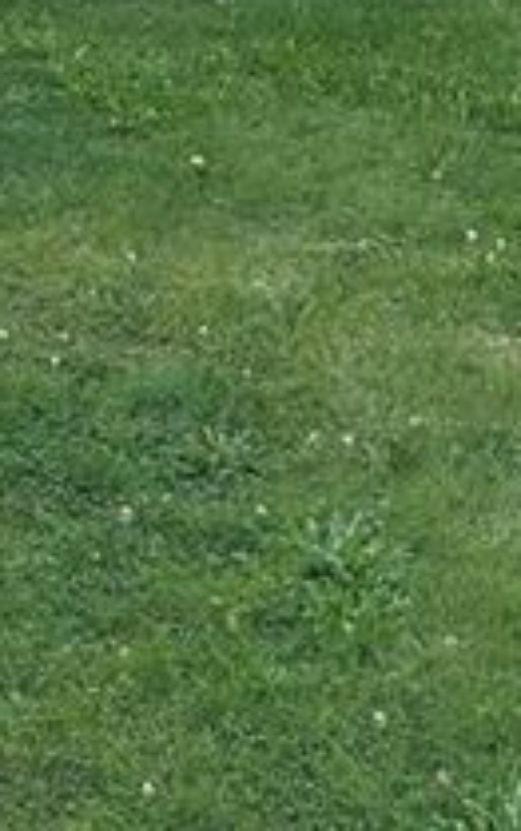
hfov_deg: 15.9
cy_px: -447
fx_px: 1836
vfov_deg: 21.2
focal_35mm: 81
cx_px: 20
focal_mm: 6.86
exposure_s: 1/2525
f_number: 1.78
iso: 80
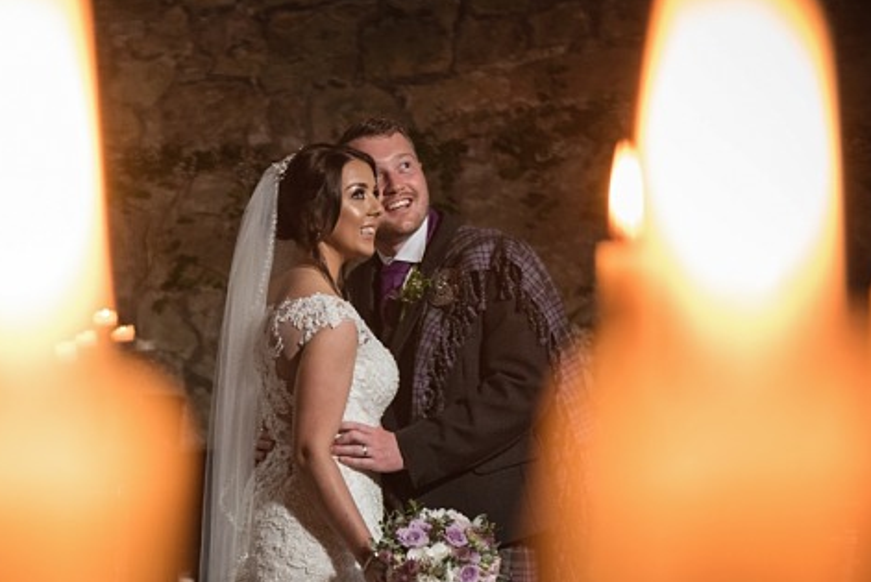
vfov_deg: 12.4
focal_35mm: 110
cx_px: 44
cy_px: 532
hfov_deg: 18.2
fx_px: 2664
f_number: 3.2
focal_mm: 56
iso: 1250
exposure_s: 1/160
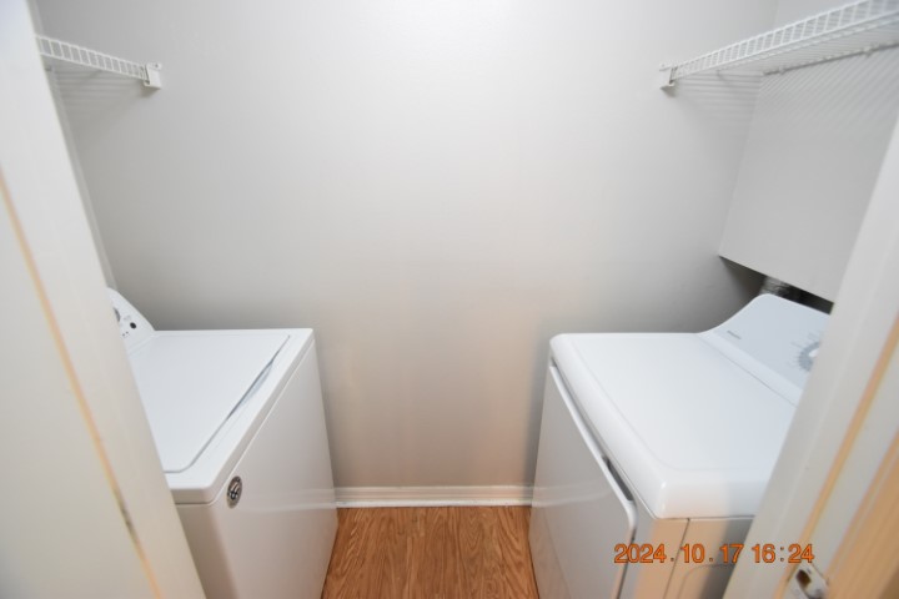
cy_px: 300
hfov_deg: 100.4
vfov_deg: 77.3
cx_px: 450
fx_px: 375
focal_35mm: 15
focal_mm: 10
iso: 1250
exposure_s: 1/60
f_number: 3.5
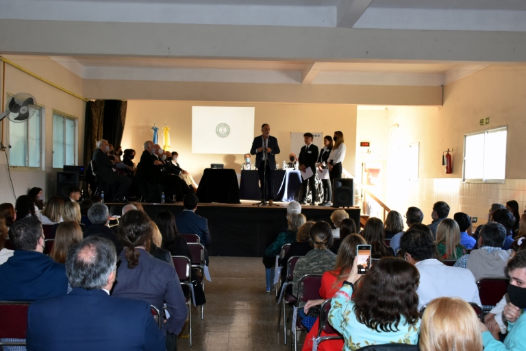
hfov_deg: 53.1
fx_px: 526
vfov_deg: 36.8
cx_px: 255
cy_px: 198
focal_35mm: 36
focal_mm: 18
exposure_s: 1/60
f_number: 5
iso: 800
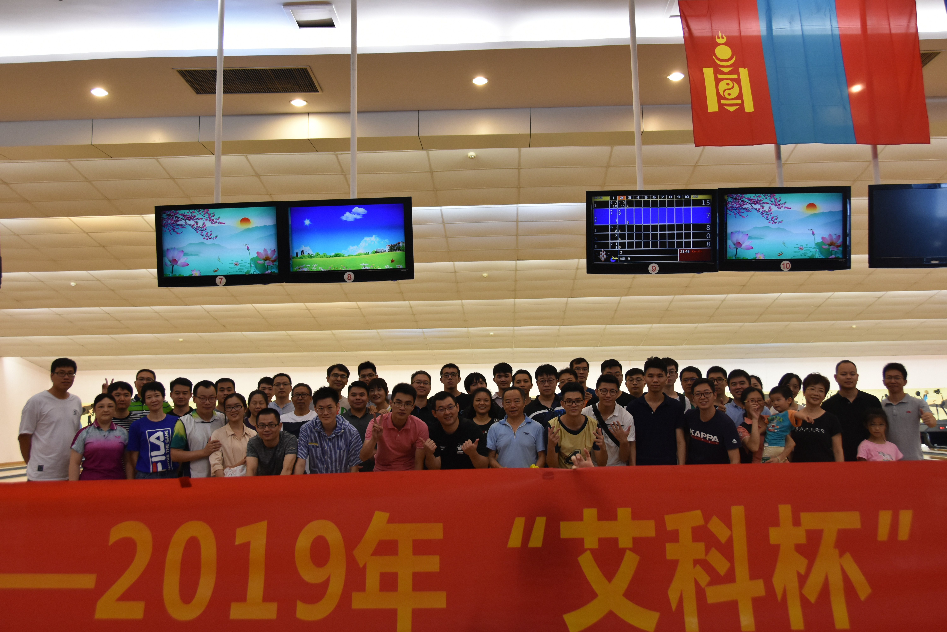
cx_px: 474
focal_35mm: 33
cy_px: 316
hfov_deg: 57.2
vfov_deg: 40.0
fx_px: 868
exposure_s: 1/80
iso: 800
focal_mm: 22
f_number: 4.5
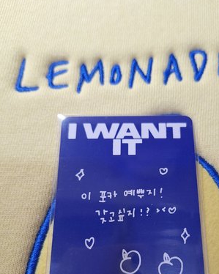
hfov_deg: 45.5
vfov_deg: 54.3
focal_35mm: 32
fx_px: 259
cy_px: 187
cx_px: 134
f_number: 1.8
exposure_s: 1/60
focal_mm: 5.54
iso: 80
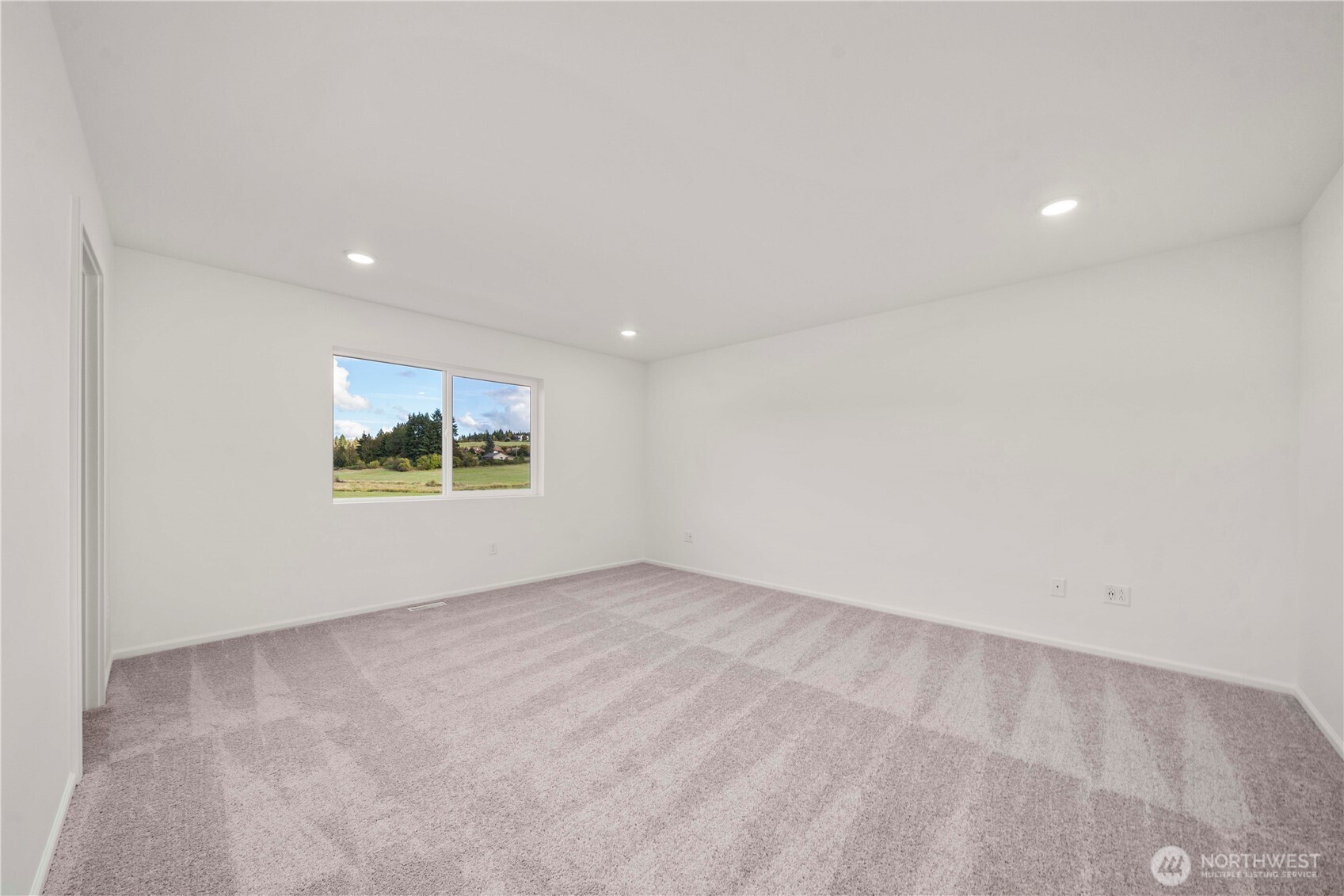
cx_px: 672
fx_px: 448
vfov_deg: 90.0
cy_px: 448
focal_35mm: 12
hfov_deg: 112.6
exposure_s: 1/100
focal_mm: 12
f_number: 8
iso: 100
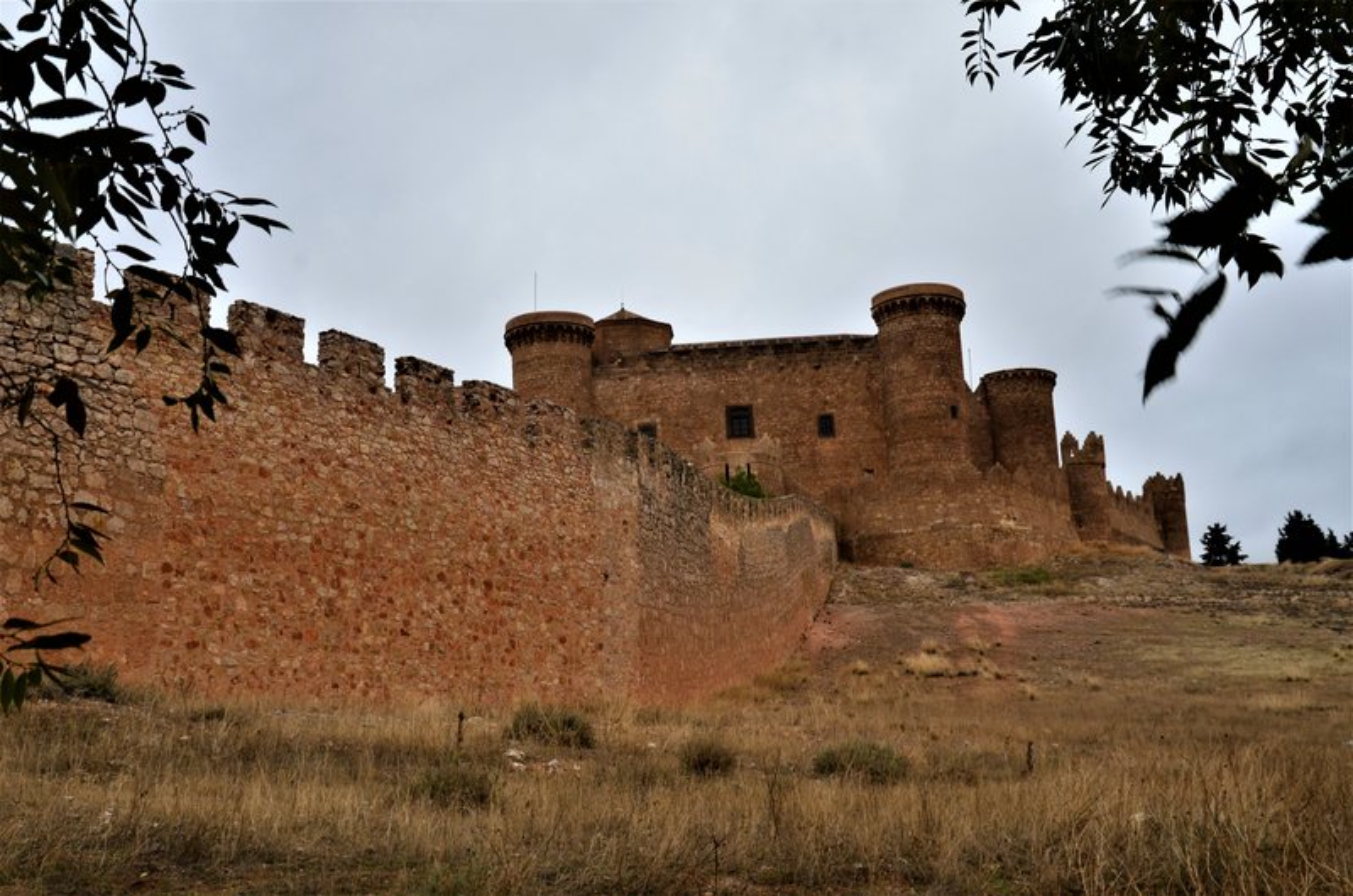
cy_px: 448
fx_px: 1688
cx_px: 676
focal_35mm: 45
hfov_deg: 43.7
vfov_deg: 29.7
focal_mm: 30
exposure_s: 1/160
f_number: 10
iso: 400
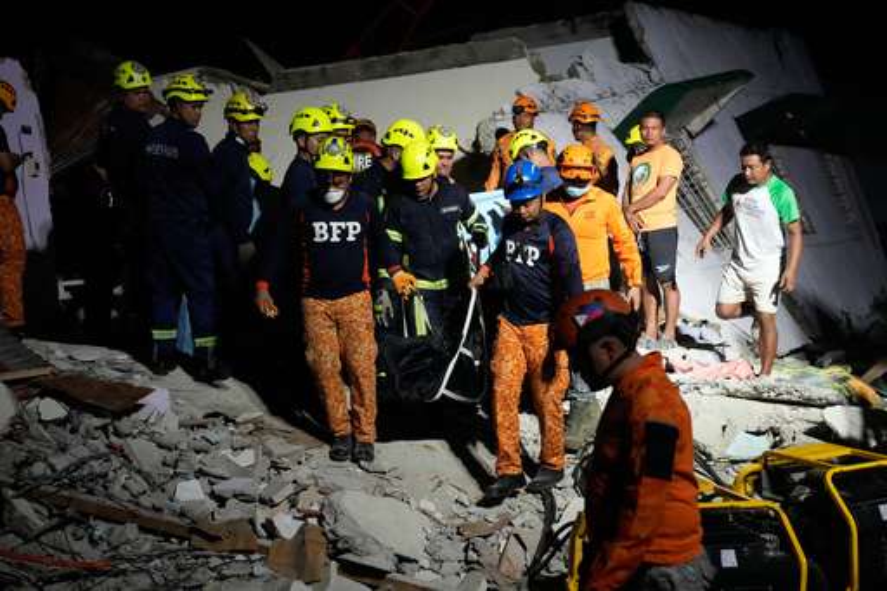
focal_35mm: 56
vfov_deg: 24.2
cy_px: 296
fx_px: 1379
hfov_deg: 35.7
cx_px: 444
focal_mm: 56
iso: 10000
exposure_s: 1/1250
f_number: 4
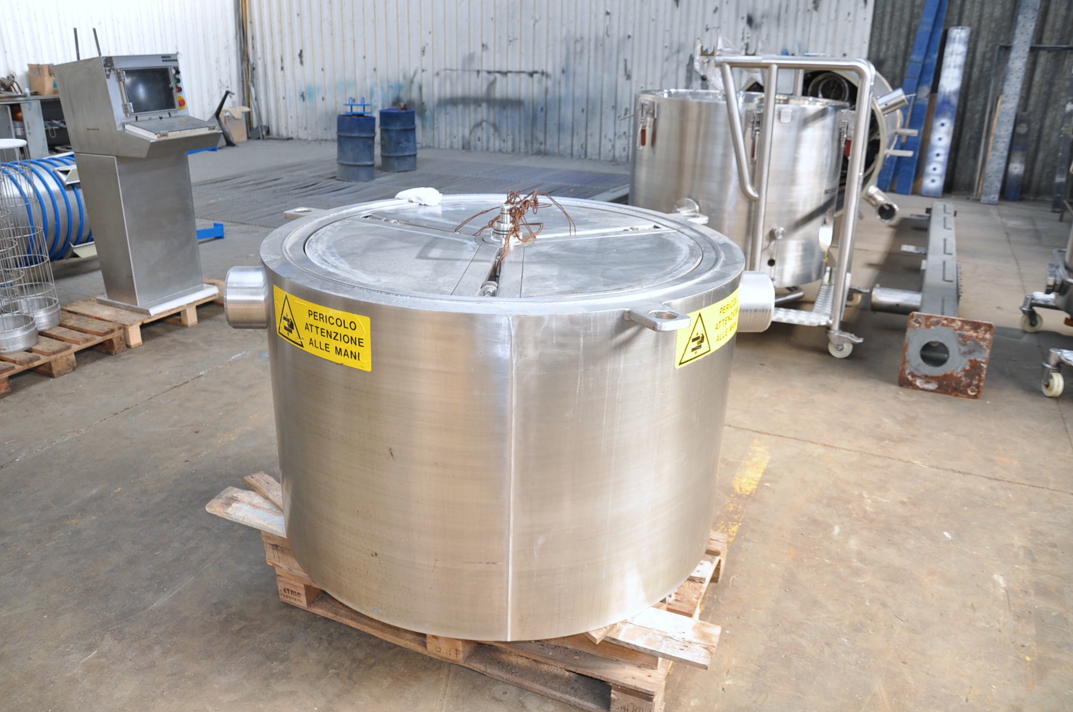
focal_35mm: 27
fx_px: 804
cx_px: 536
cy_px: 356
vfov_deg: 47.8
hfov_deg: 67.4
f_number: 3.5
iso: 200
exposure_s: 1/60
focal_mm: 18
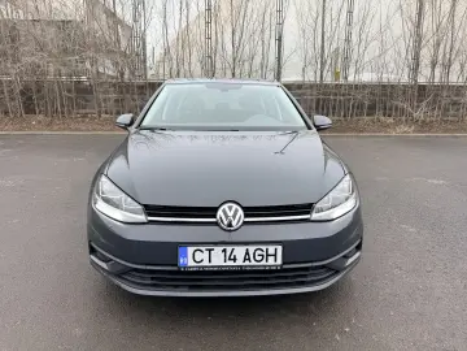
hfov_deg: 71.6
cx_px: 234
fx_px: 324
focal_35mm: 24
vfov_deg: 56.8
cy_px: 176
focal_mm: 6.76
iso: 64
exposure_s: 1/246
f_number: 1.78
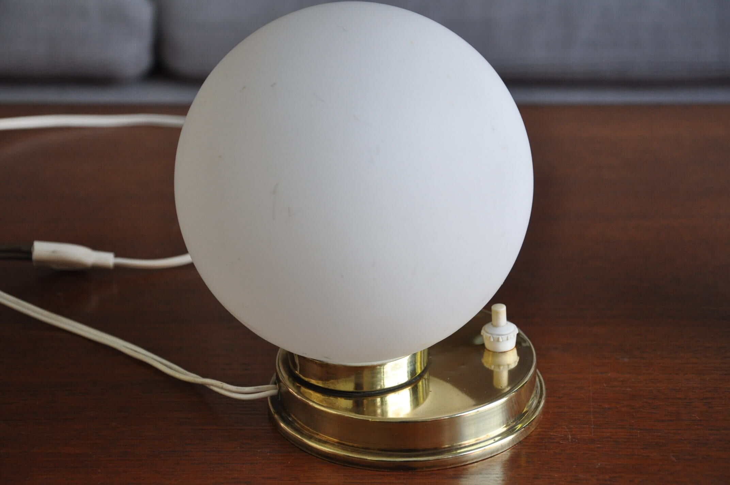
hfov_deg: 23.4
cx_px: 365
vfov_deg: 15.7
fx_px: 1762
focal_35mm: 87
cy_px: 242
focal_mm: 58
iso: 1100
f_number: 5
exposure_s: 1/125
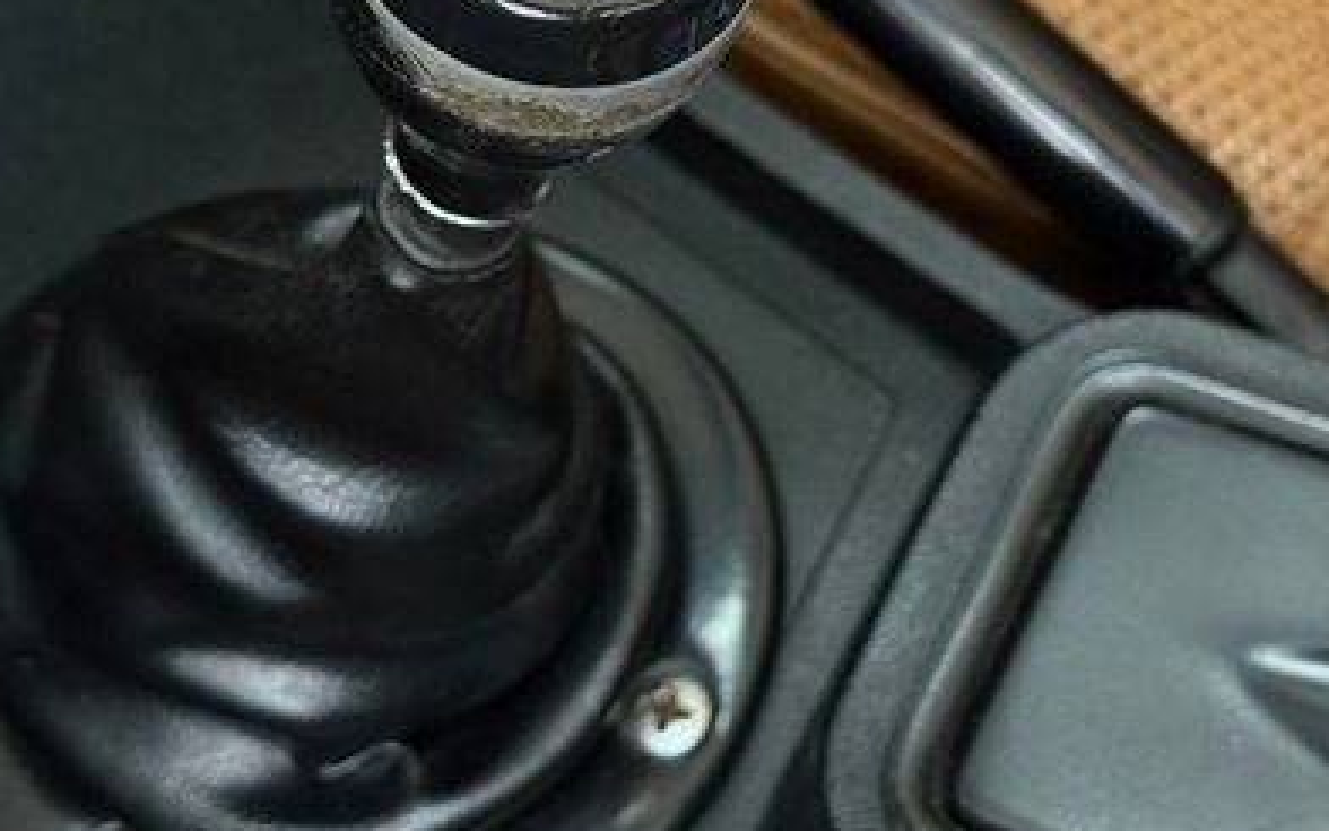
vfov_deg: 15.7
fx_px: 3006
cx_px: 759
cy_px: 343
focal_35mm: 83
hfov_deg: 24.9
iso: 500
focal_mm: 6.76
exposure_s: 1/40
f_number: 1.78
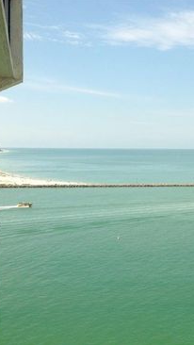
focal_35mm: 49
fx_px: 448
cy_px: 172
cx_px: 207
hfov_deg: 23.1
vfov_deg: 42.1
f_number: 2.4
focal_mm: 4.12
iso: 50
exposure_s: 1/2008
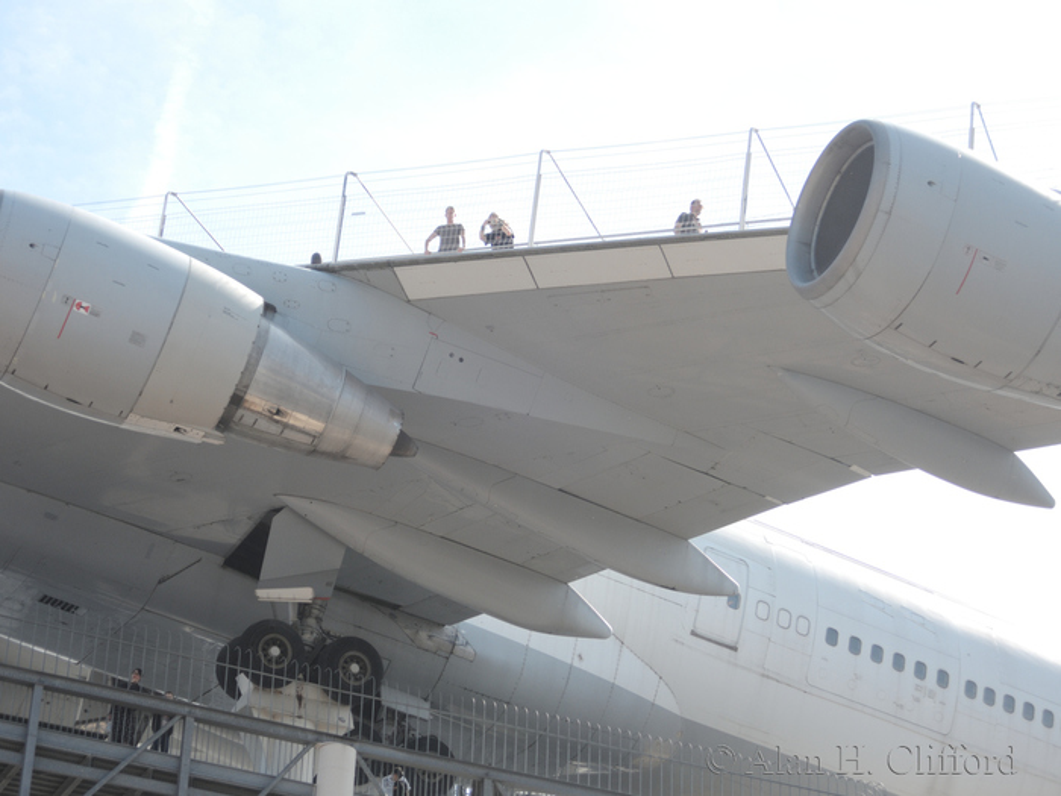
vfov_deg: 17.4
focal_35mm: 85
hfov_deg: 23.0
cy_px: 398
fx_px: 2605
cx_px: 530
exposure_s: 1/320
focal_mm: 18.2
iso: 100
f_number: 4.5
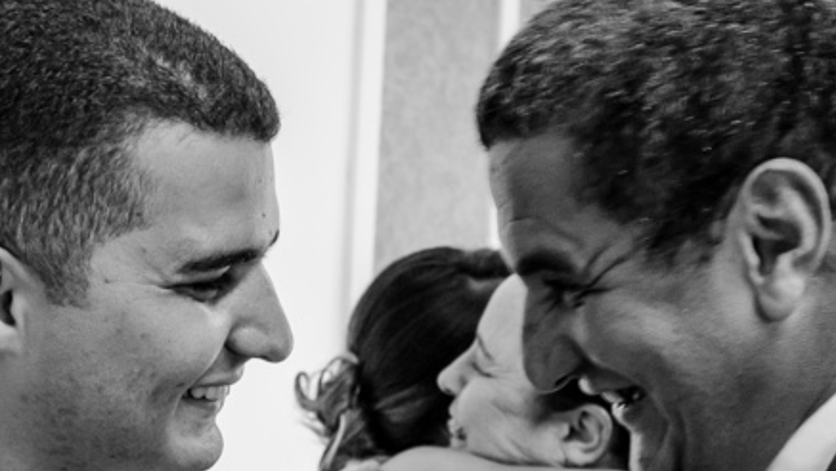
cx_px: 381
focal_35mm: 112
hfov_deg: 19.1
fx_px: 2483
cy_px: 430
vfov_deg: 10.8
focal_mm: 26
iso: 400
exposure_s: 1/100
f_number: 4
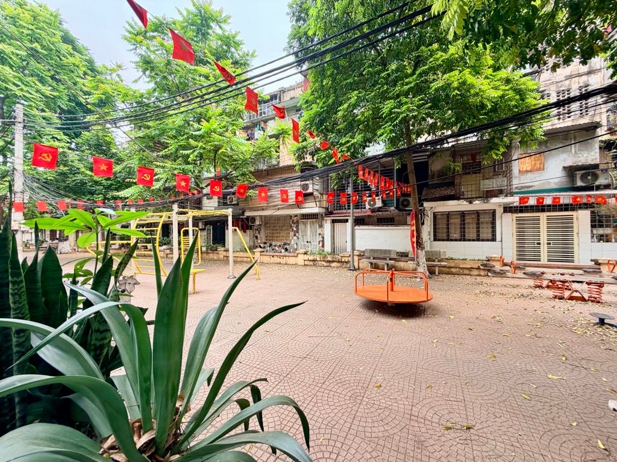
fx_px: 250
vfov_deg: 85.7
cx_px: 308
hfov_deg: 102.1
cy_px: 231
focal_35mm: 14
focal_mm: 2.22
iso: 64
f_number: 2.2
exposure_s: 1/139
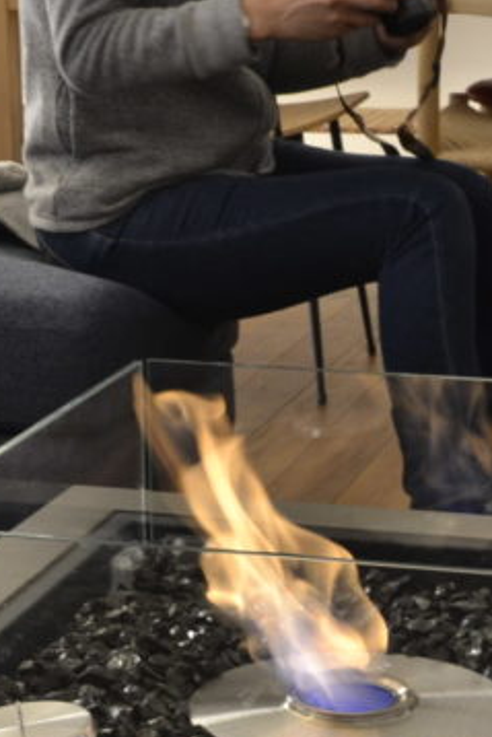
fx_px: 2109
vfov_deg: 19.5
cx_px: 301
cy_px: 631
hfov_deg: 13.3
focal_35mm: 103
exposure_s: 1
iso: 800
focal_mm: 24
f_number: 10
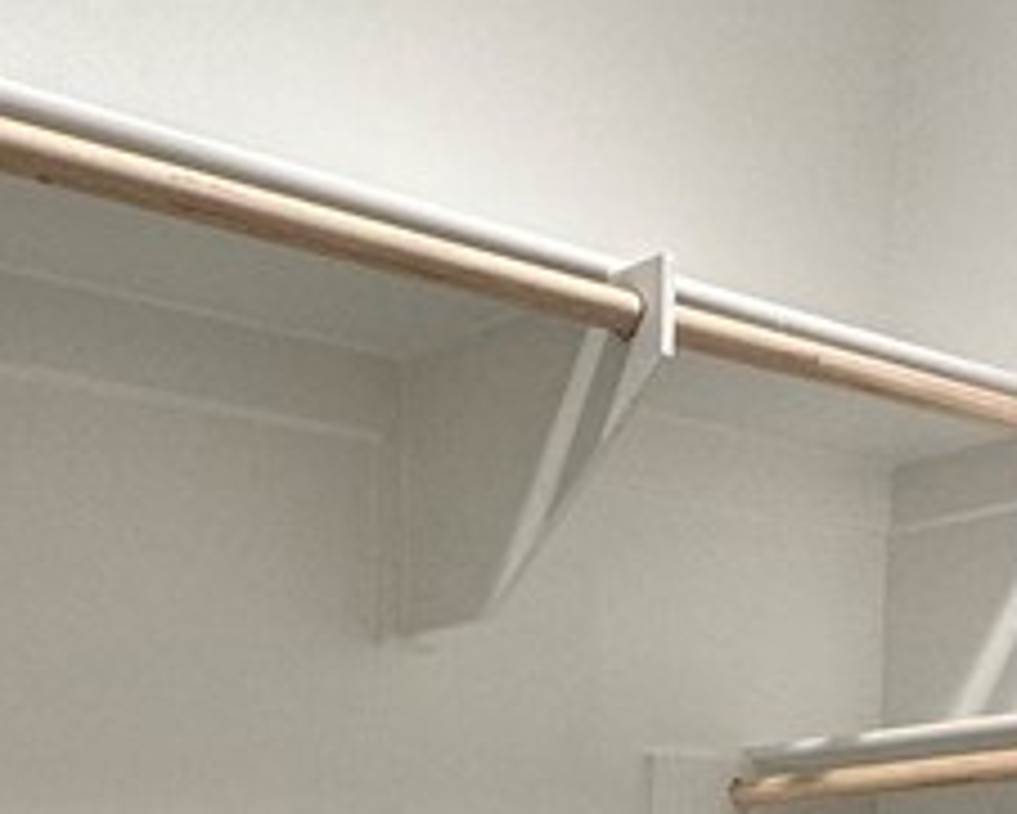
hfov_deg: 29.4
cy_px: 1282
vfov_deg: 20.4
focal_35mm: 62
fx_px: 1867
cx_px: 140
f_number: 2.2
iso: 160
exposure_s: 1/120
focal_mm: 2.22
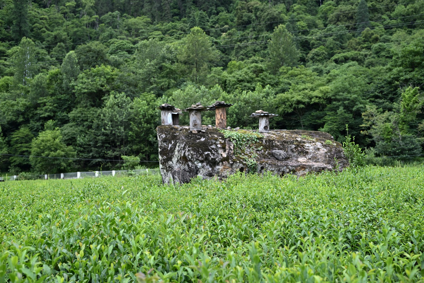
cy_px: 142
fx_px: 471
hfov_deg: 48.4
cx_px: 212
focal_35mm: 40
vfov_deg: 33.4
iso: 400
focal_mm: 40
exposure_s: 1/250
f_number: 4
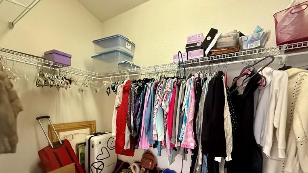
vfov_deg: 65.4
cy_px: 115
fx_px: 131
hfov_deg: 99.3
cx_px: 148
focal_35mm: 16
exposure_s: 1/60
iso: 800
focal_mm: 2.22
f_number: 2.2
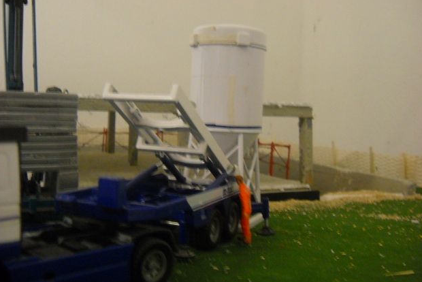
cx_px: 211
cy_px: 140
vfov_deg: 30.5
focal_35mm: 44
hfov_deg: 44.5
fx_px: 516
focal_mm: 6.72
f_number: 3.1
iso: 400
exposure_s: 1/8
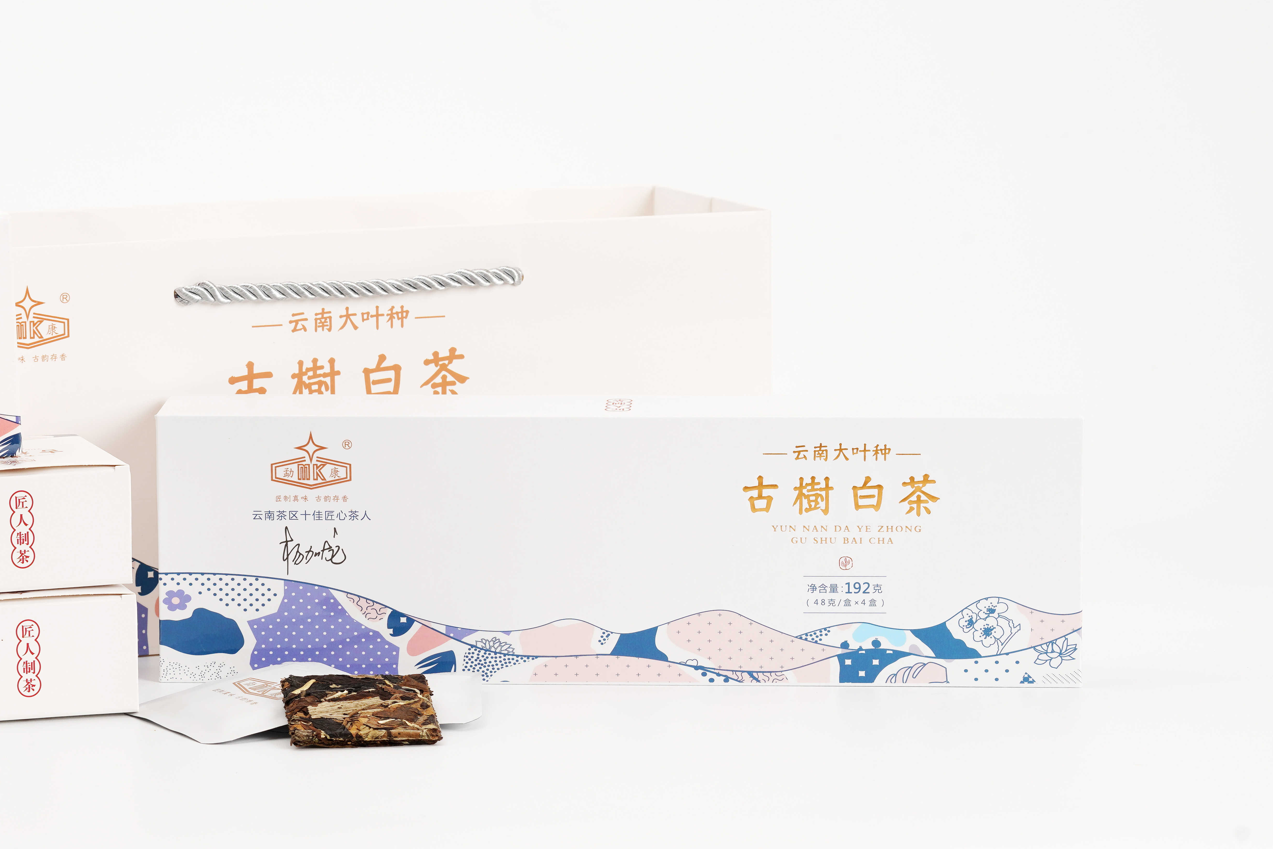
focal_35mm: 142
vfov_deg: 9.7
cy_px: 477
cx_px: 382
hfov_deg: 14.4
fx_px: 5021
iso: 100
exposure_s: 1/200
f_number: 11
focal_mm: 90
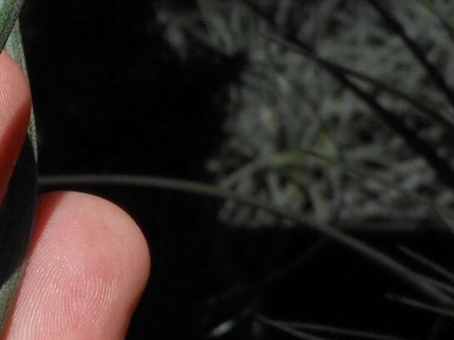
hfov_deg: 10.4
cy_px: 470
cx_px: -189
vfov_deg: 7.9
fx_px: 2413
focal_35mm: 184
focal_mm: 6.9
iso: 80
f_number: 4.3
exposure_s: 1/1000
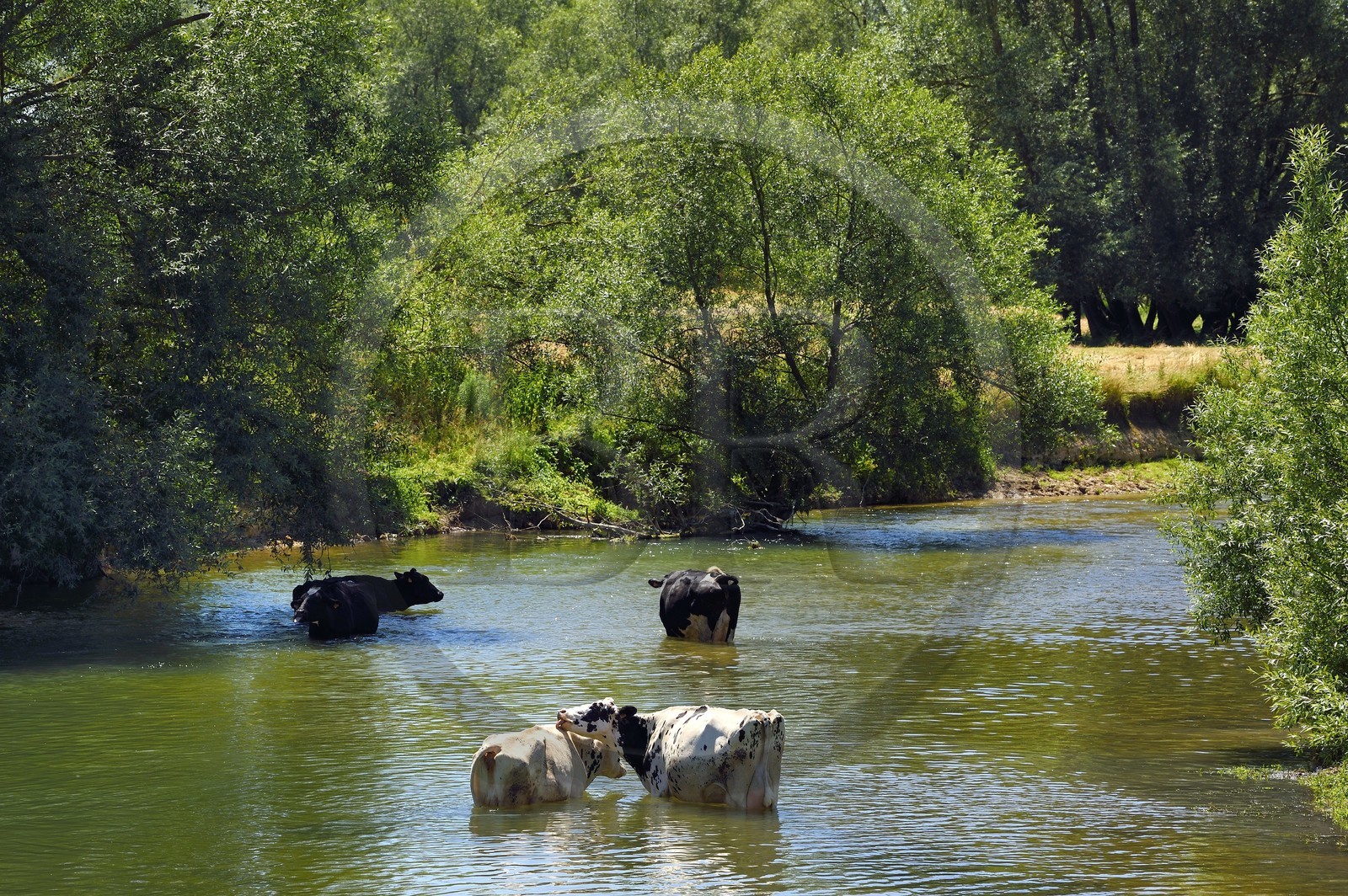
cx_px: 674
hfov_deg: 11.1
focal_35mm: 185
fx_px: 6921
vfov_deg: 7.4
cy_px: 448
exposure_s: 1/250
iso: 200
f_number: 10
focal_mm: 185
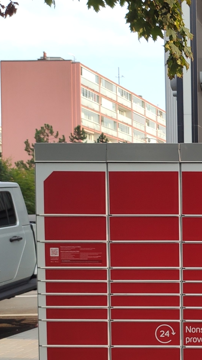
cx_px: 327
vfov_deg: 34.5
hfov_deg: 17.4
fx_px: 571
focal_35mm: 60
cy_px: 249
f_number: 1.75
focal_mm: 4.77
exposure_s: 1/374
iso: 112
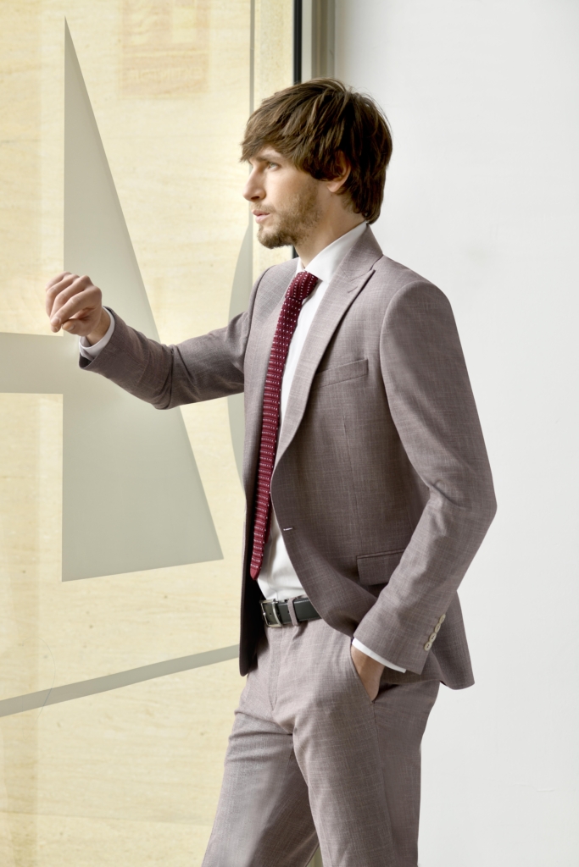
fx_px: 2532
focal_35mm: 105
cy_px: 434
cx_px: 290
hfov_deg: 13.0
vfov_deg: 19.5
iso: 125
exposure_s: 1/50
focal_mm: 105
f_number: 6.3
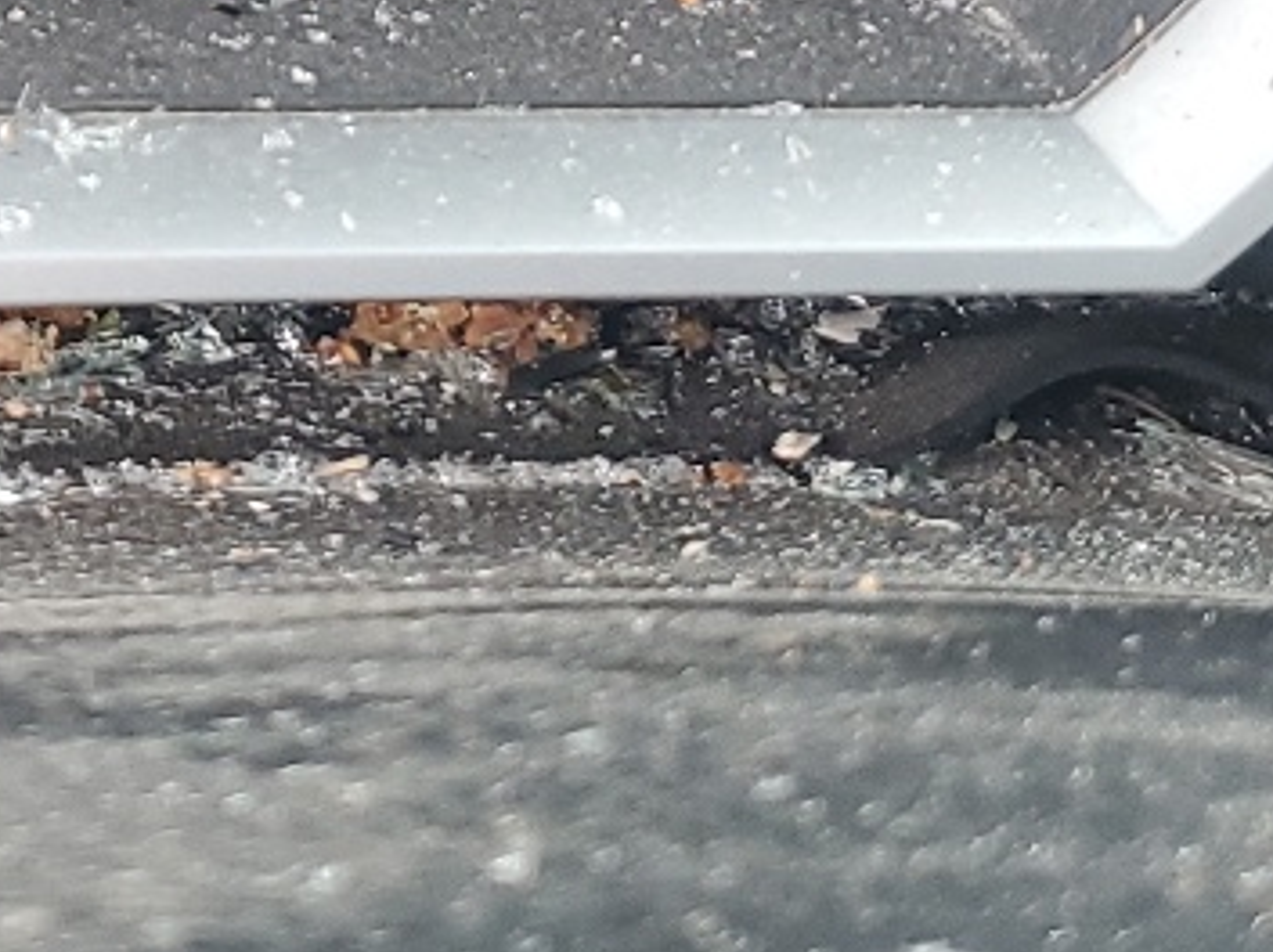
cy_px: -822
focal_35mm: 118
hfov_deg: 16.4
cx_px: 4
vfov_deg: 11.5
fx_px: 4335
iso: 73
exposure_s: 1/120
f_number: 1.5
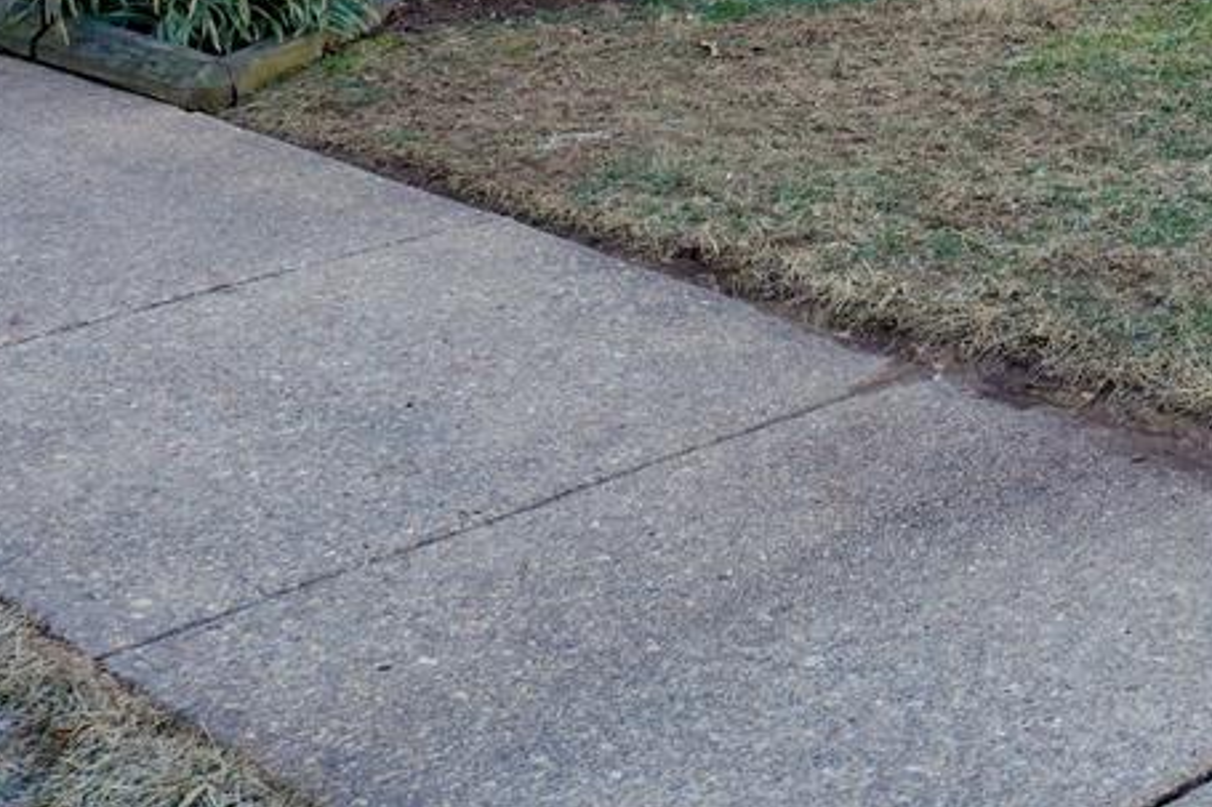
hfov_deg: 24.3
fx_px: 2423
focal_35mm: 72
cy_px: -523
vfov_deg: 16.6
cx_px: 1601
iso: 640
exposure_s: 1/8000
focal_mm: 16
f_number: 7.1
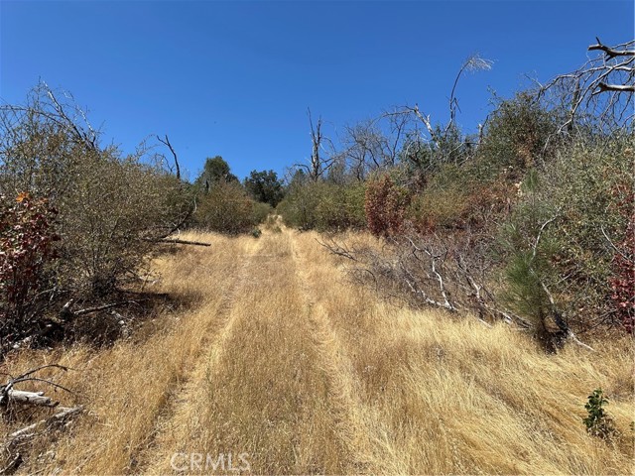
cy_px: 238
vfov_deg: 56.8
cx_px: 318
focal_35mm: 24
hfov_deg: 71.6
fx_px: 440
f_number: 1.78
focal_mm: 6.86
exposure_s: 1/5263
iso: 80
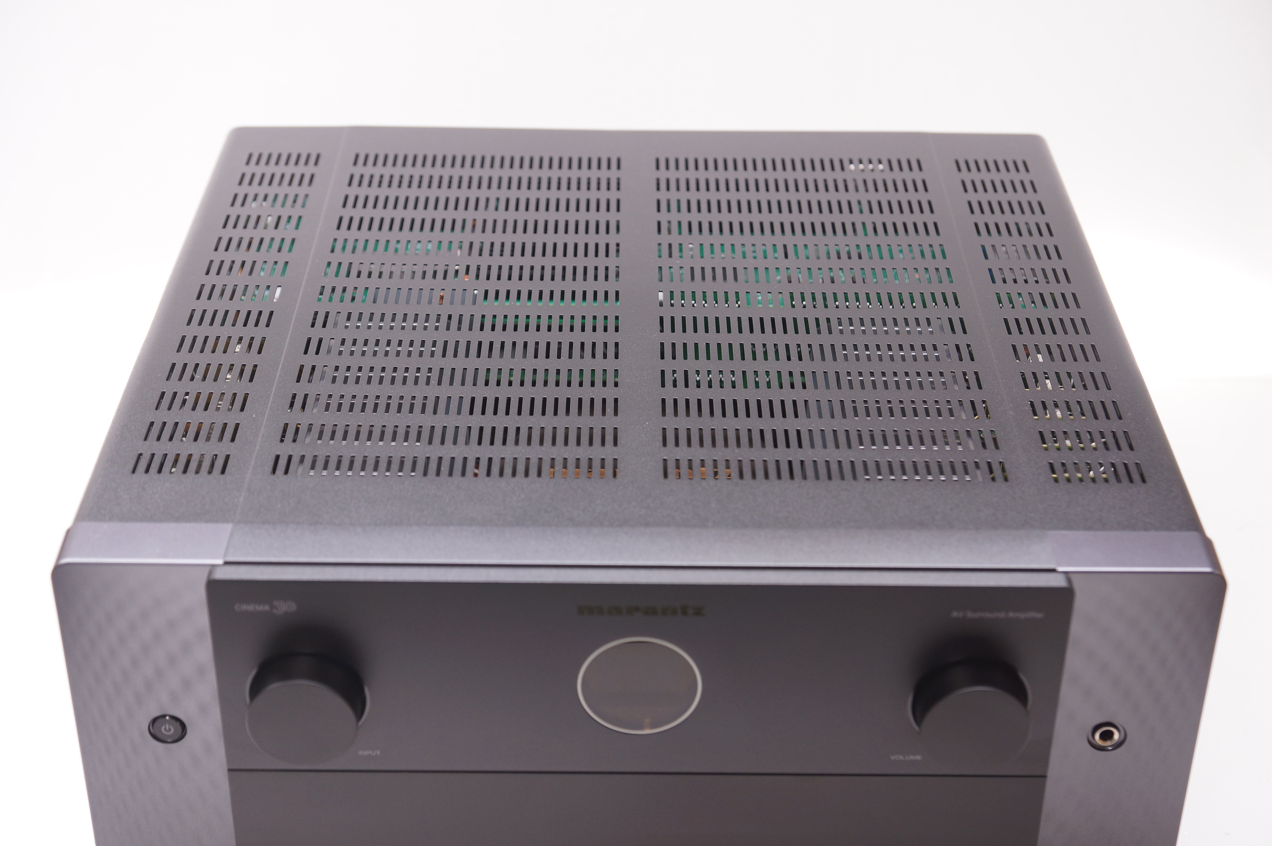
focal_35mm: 60
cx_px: 636
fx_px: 2118
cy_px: 423
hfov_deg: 33.4
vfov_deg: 22.6
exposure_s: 1/60
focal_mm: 40
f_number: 3.5
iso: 200
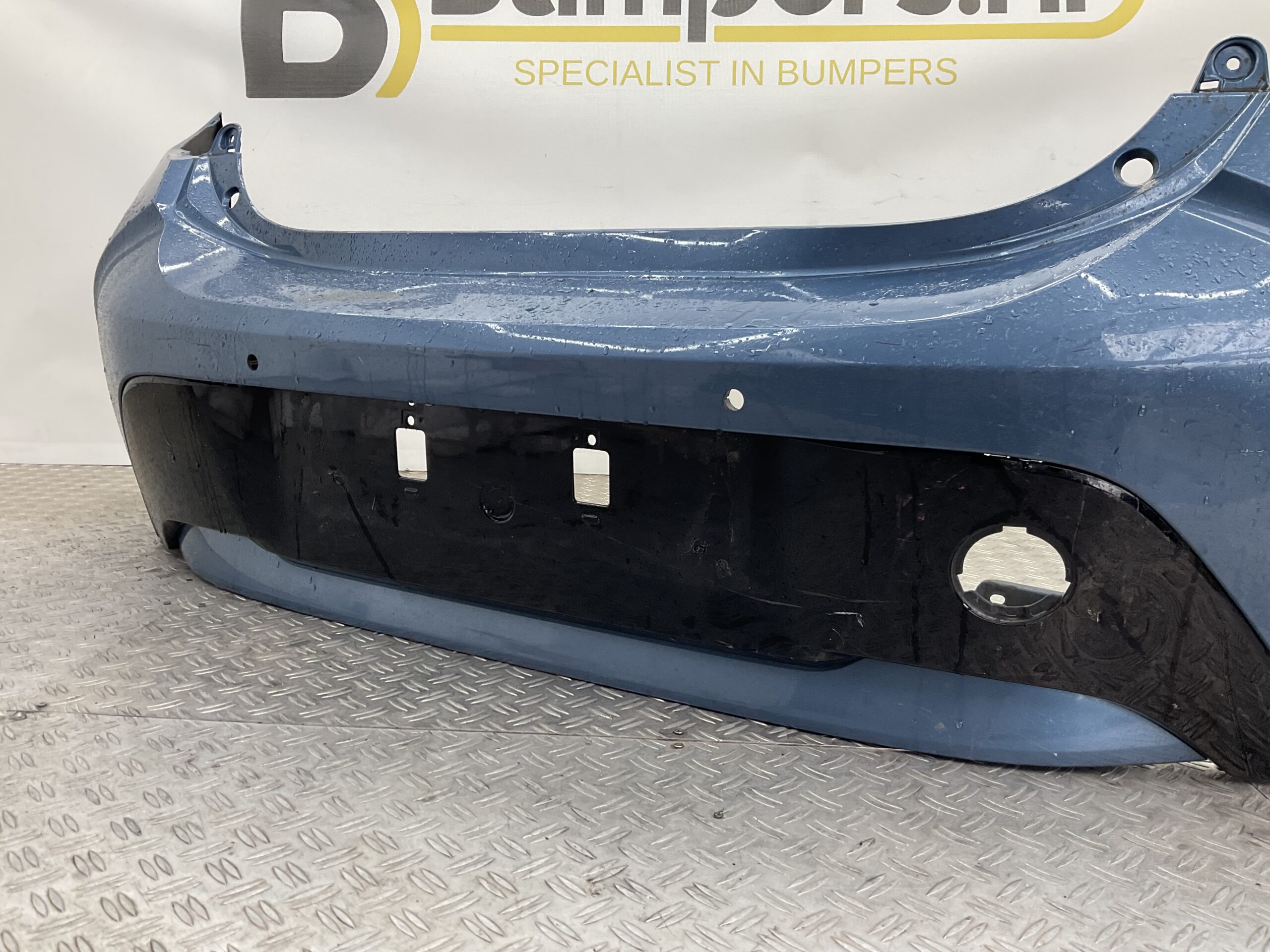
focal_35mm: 29
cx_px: 635
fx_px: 1064
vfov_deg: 48.2
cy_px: 476
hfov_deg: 61.7
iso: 40
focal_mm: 3
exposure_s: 1/120
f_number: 1.8
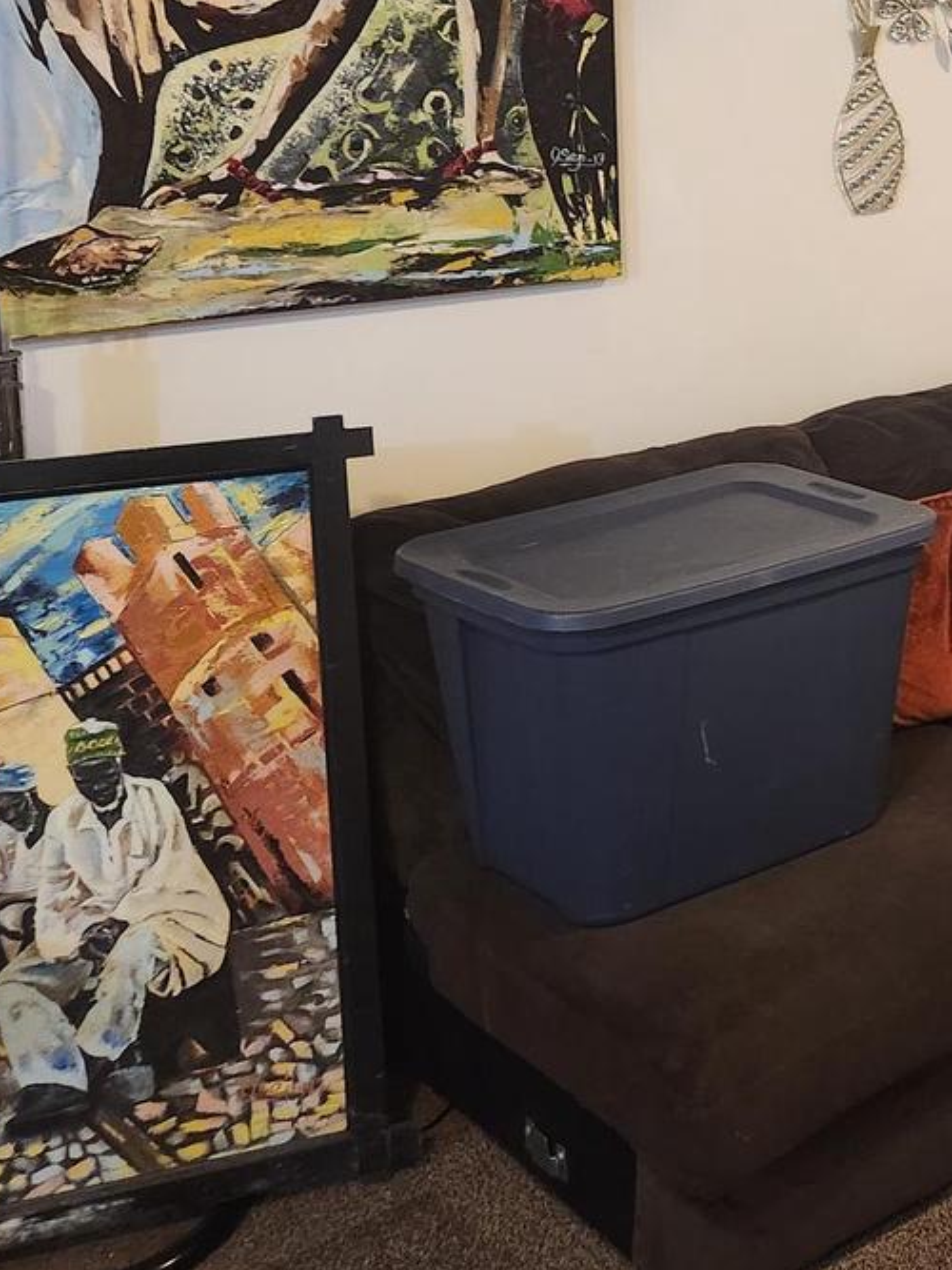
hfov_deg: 26.1
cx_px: 952
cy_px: 240
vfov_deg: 35.0
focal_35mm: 53
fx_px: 1944
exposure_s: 1/40
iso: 640
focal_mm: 5.4
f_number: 1.8
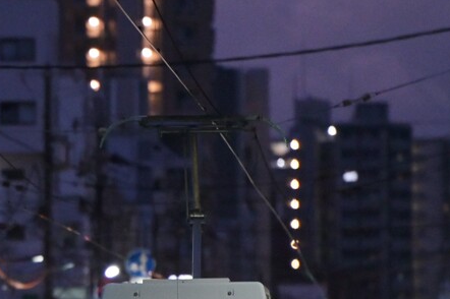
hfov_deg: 3.1
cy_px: 373
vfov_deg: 2.0
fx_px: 8418
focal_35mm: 674
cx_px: -146
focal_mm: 200
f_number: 2.8
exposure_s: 1/100
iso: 3200
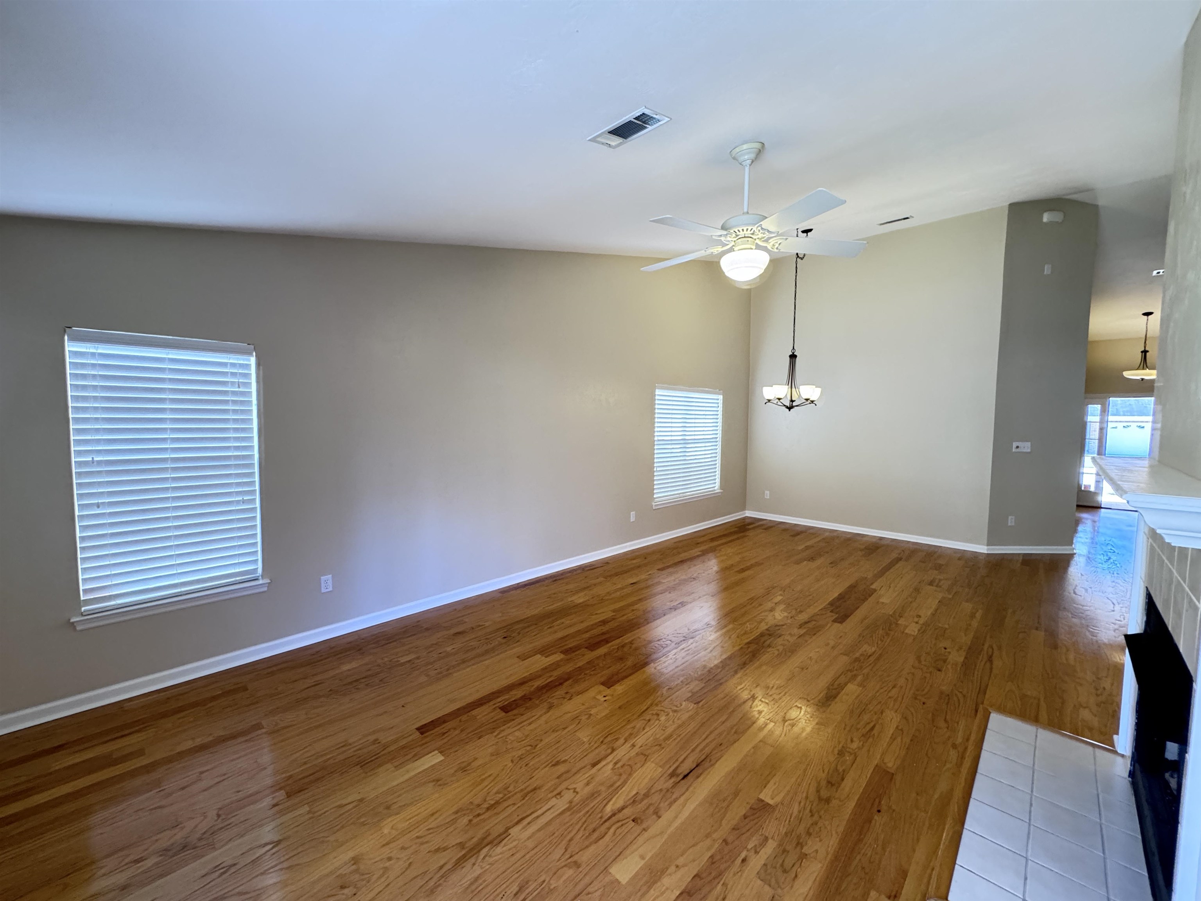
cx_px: 600
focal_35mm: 14
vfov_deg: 85.7
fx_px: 486
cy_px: 450
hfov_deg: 102.1
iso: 320
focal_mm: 2.22
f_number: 2.2
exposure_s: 1/60
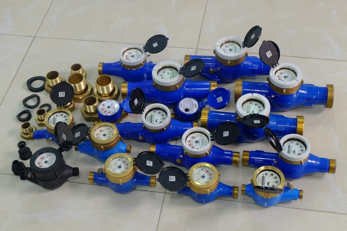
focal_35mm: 58
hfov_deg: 34.5
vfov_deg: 23.4
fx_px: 559
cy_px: 116
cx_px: 174
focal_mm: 38.7
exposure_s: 1/30
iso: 800
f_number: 5.3
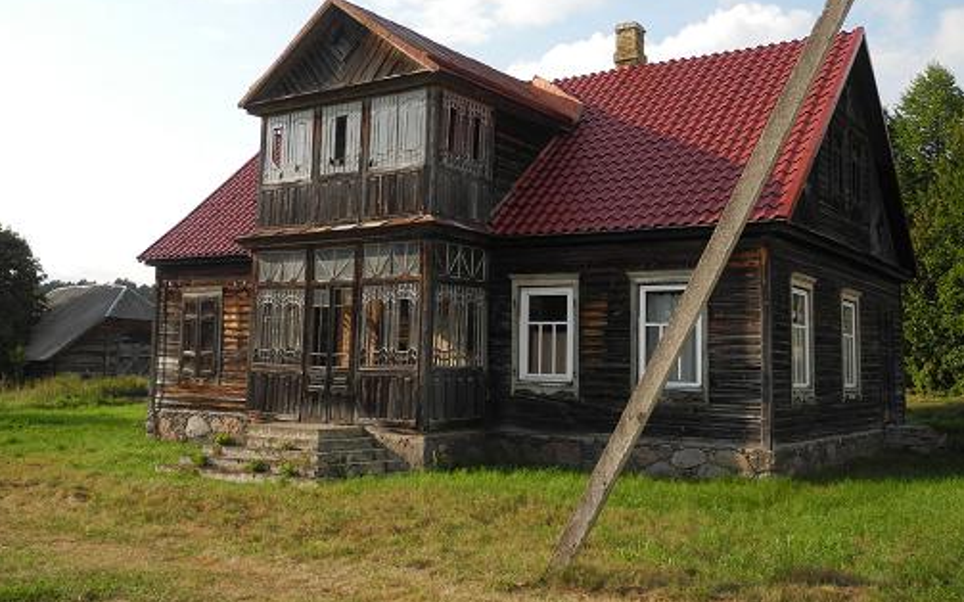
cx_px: 485
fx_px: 1077
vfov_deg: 31.2
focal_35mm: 41
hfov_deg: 48.2
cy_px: 249
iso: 100
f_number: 3.2
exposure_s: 1/1000
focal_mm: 8.1
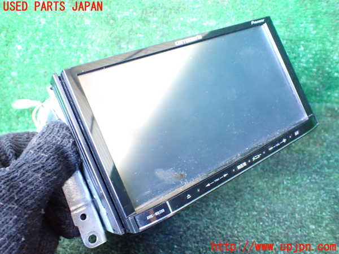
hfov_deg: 60.0
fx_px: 294
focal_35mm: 30
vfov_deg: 46.8
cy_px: 127
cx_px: 170
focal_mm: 5.4
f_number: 2.3
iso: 1000
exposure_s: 1/30
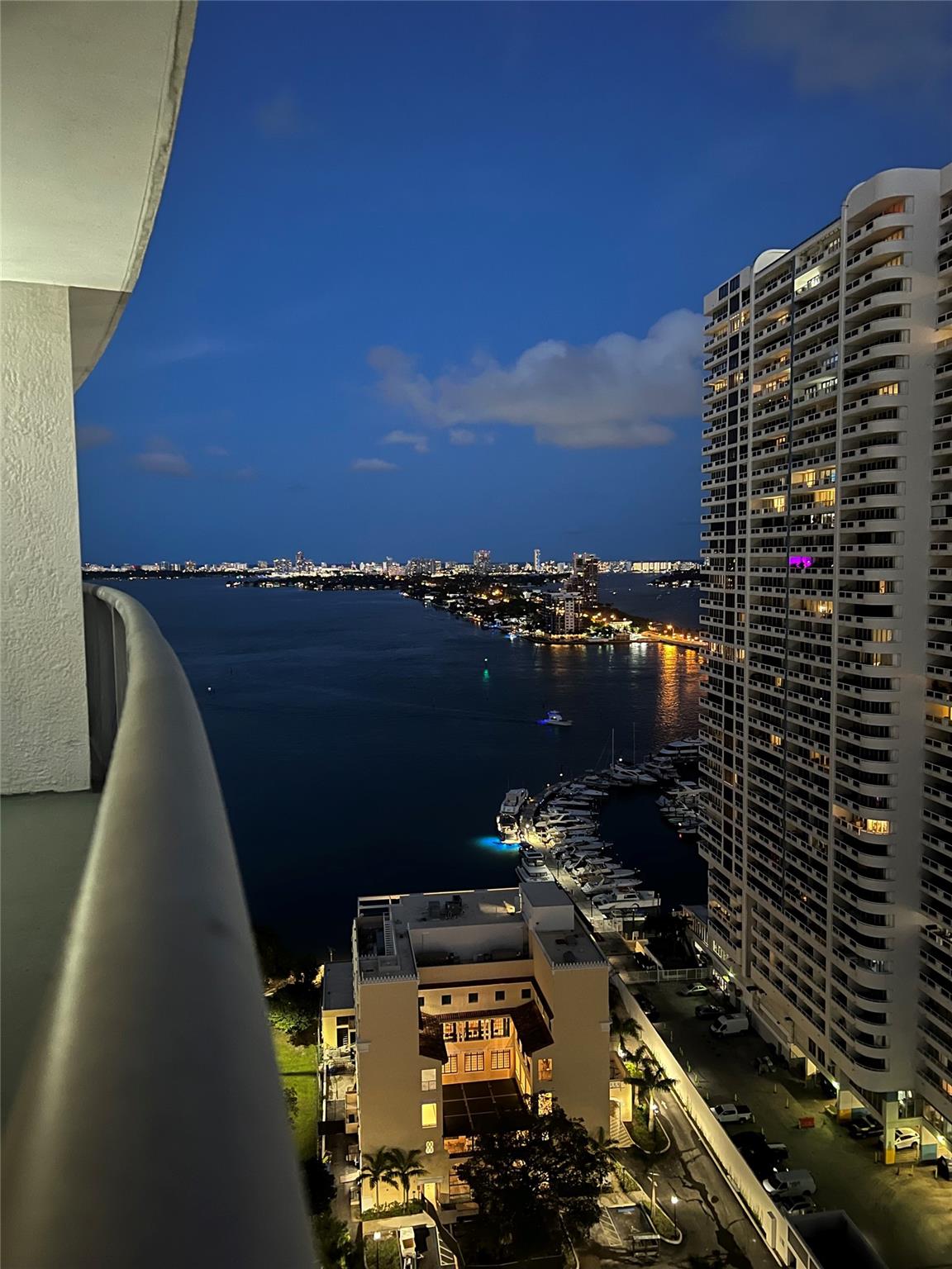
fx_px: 953
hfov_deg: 53.1
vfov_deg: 67.3
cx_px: 476
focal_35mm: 26
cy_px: 634
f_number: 1.5
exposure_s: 1/24
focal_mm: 5.7
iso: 1000
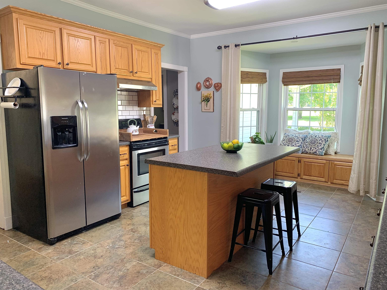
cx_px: 194
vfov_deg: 53.1
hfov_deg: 67.3
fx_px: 291
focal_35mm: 26
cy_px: 145
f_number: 1.8
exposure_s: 1/60
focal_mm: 4.25
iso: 100
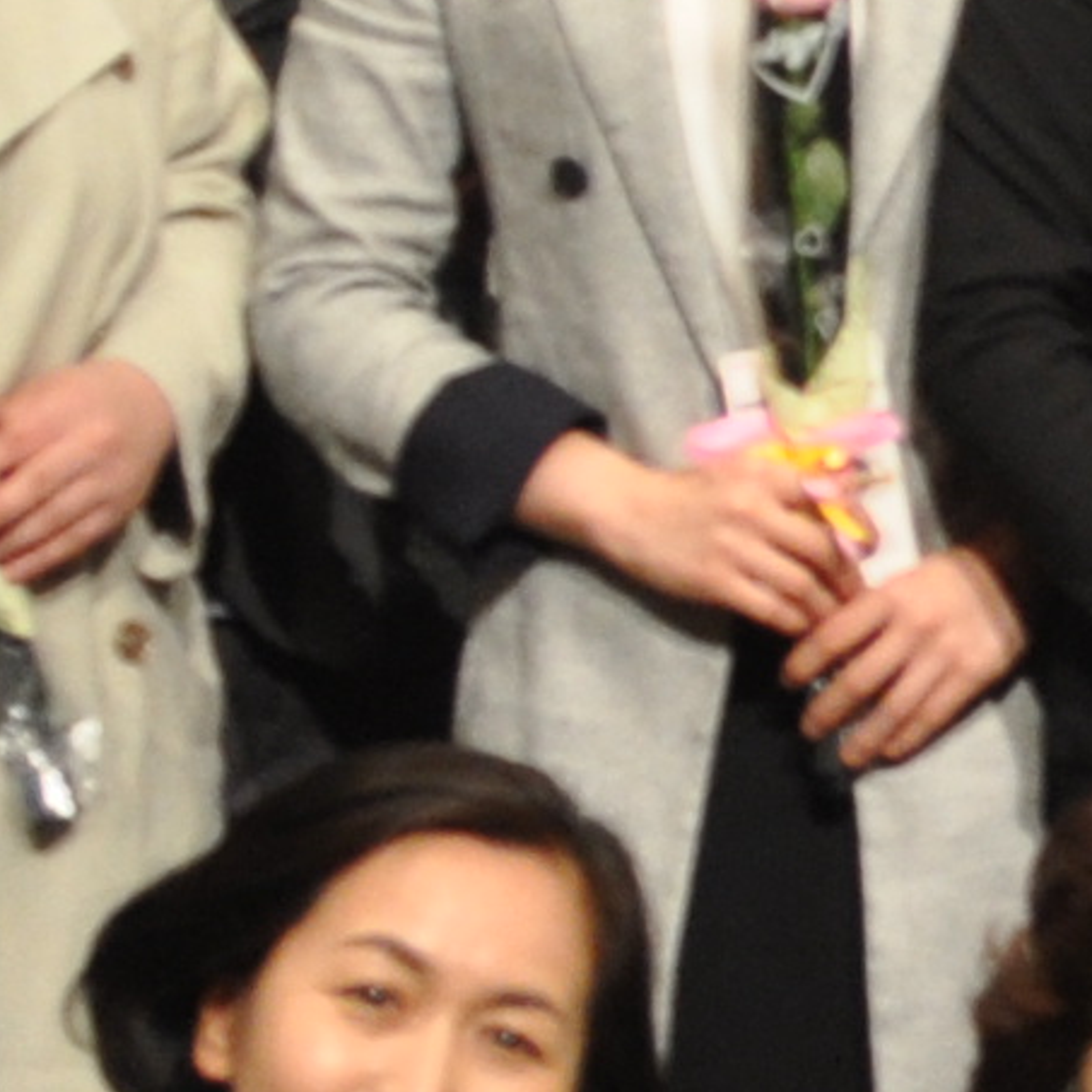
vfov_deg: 8.1
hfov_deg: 7.7
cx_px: 2302
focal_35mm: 217
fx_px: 7745
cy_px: 350
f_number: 4
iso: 640
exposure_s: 1/60
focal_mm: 18
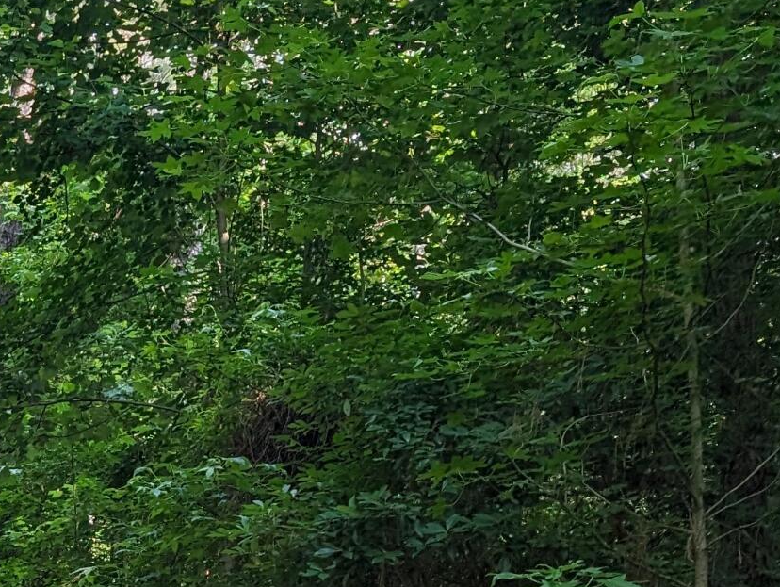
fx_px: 1963
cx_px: -122
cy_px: 726
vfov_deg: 16.2
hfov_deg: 21.1
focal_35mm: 87
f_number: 1.68
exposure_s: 1/181
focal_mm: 6.9
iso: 19
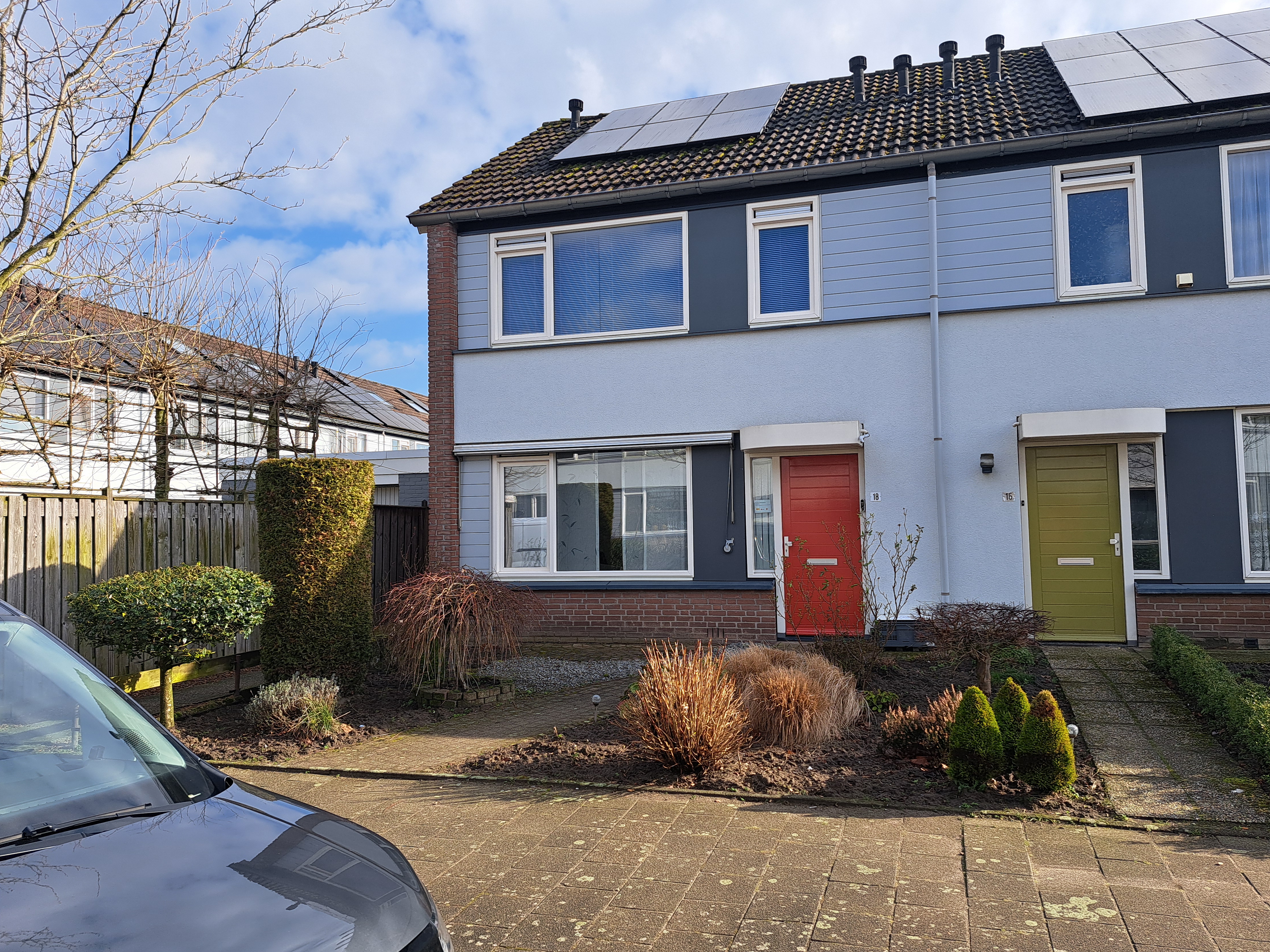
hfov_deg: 69.4
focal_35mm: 25
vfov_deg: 54.9
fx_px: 917
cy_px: 477
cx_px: 659
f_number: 1.8
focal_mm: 5.23
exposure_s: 1/835
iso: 50
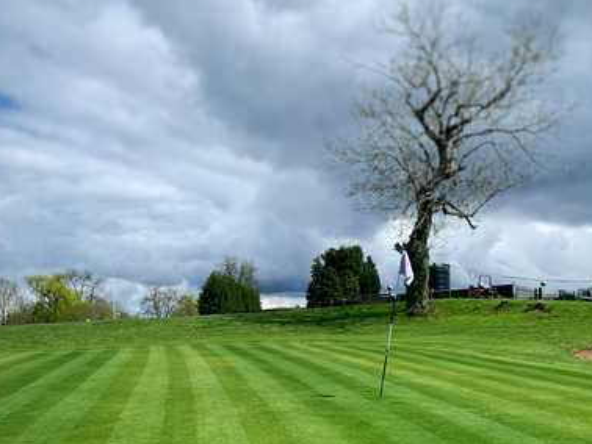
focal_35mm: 44
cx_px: 310
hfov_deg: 42.9
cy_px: 325
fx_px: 753
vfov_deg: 32.4
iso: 25
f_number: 1.8
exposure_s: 1/3521
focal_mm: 4.25
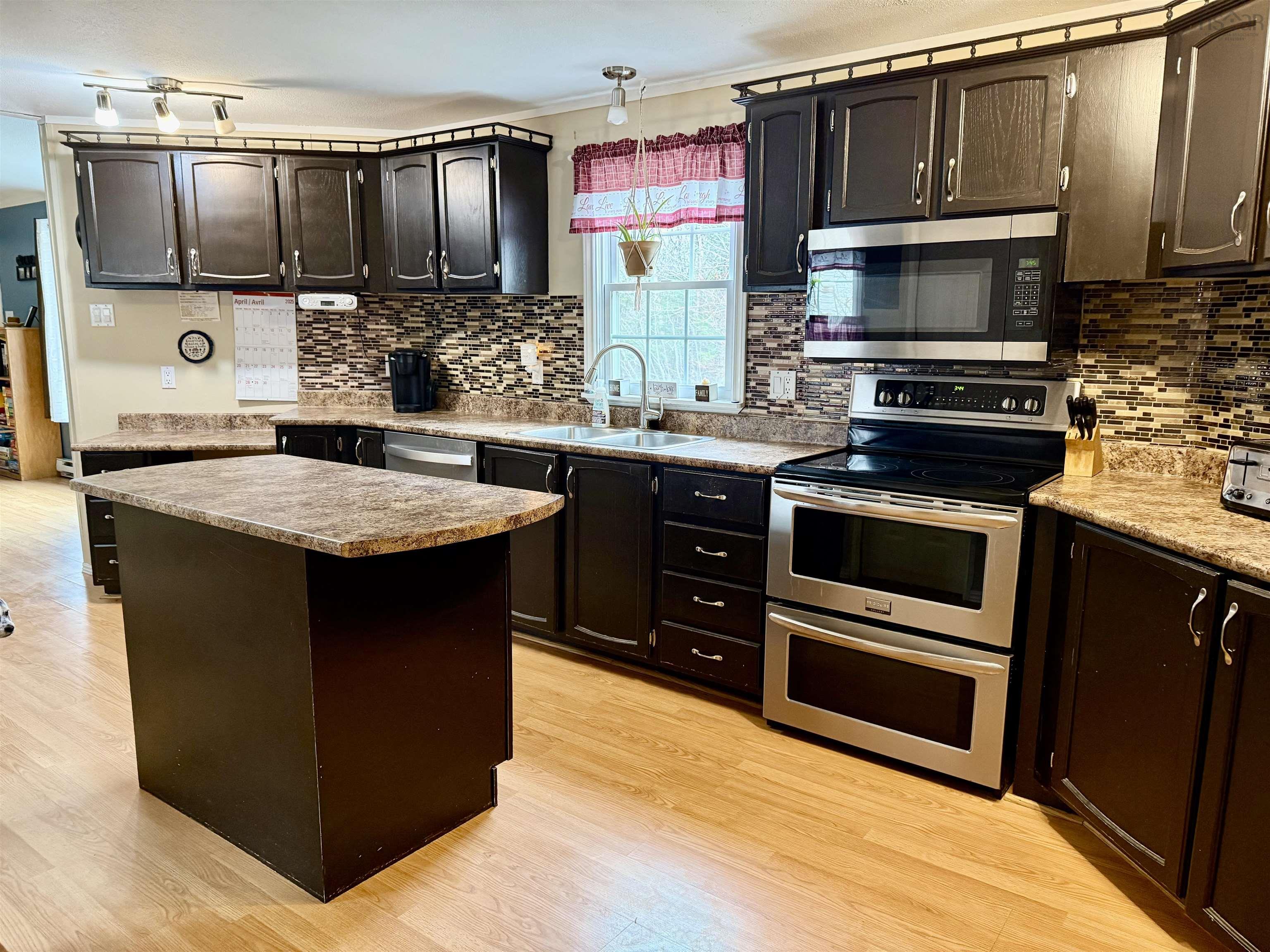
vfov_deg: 56.8
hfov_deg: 71.6
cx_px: 635
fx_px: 881
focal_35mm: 24
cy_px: 476
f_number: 1.78
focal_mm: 6.76
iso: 400
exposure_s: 1/60
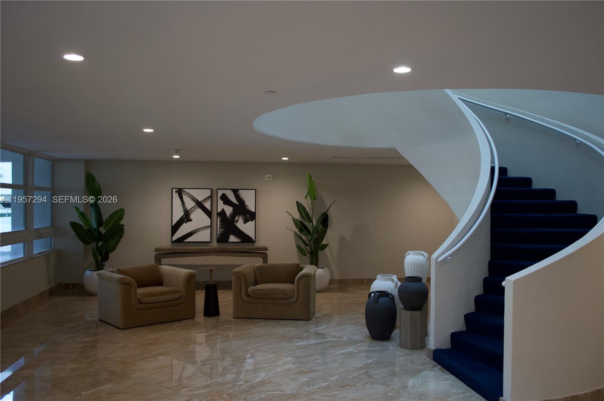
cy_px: 200
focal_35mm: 30
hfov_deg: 62.0
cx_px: 302
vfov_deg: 43.5
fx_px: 503
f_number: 3.8
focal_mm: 20
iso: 560
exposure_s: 1/60
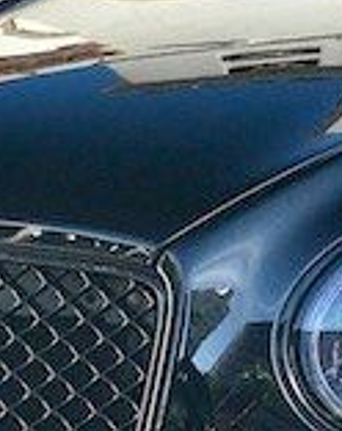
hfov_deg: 3.1
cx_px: 643
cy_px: 41
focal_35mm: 502
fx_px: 6376
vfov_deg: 3.9
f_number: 4.8
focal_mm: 65
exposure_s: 1/640
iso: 800
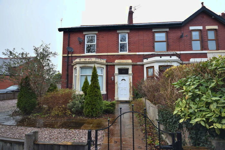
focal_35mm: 15
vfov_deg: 77.4
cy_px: 75
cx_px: 112
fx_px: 94
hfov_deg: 100.4
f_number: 4
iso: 100
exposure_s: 1/30
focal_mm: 10
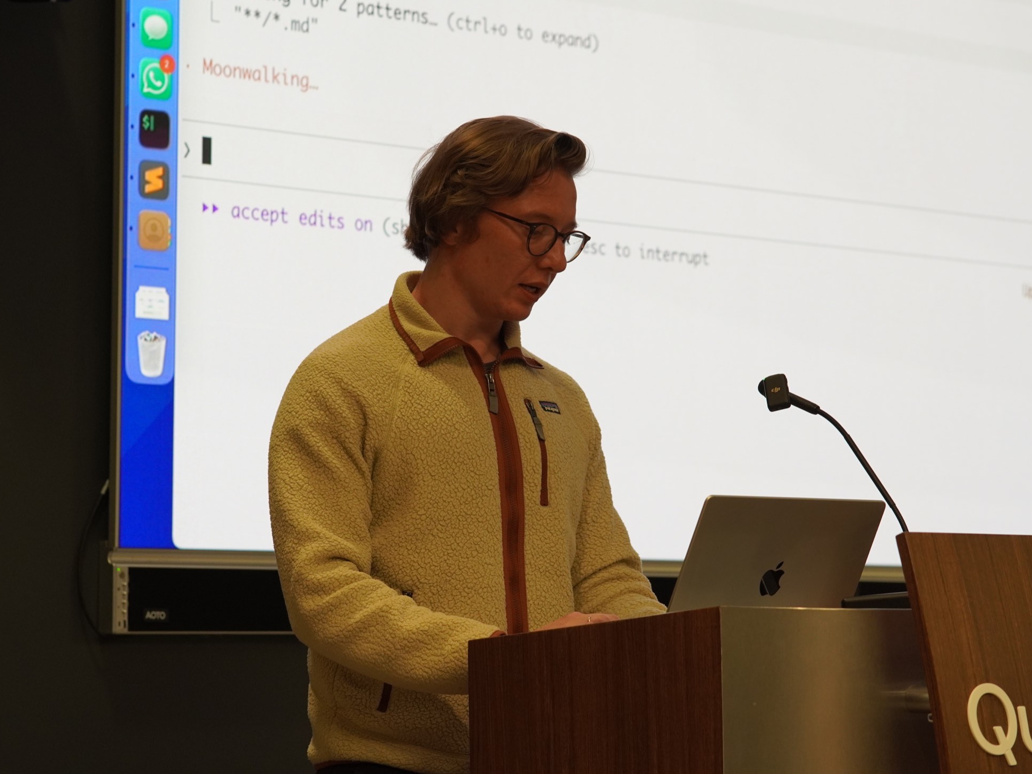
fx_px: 3653
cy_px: 385
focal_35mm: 123
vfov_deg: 12.1
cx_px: 527
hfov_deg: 16.1
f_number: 4
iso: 800
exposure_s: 1/160
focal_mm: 75
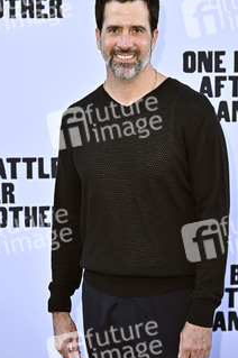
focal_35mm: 79
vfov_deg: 25.7
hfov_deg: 17.2
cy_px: 180
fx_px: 785
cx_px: 137
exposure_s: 1/320
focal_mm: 63
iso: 640
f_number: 5
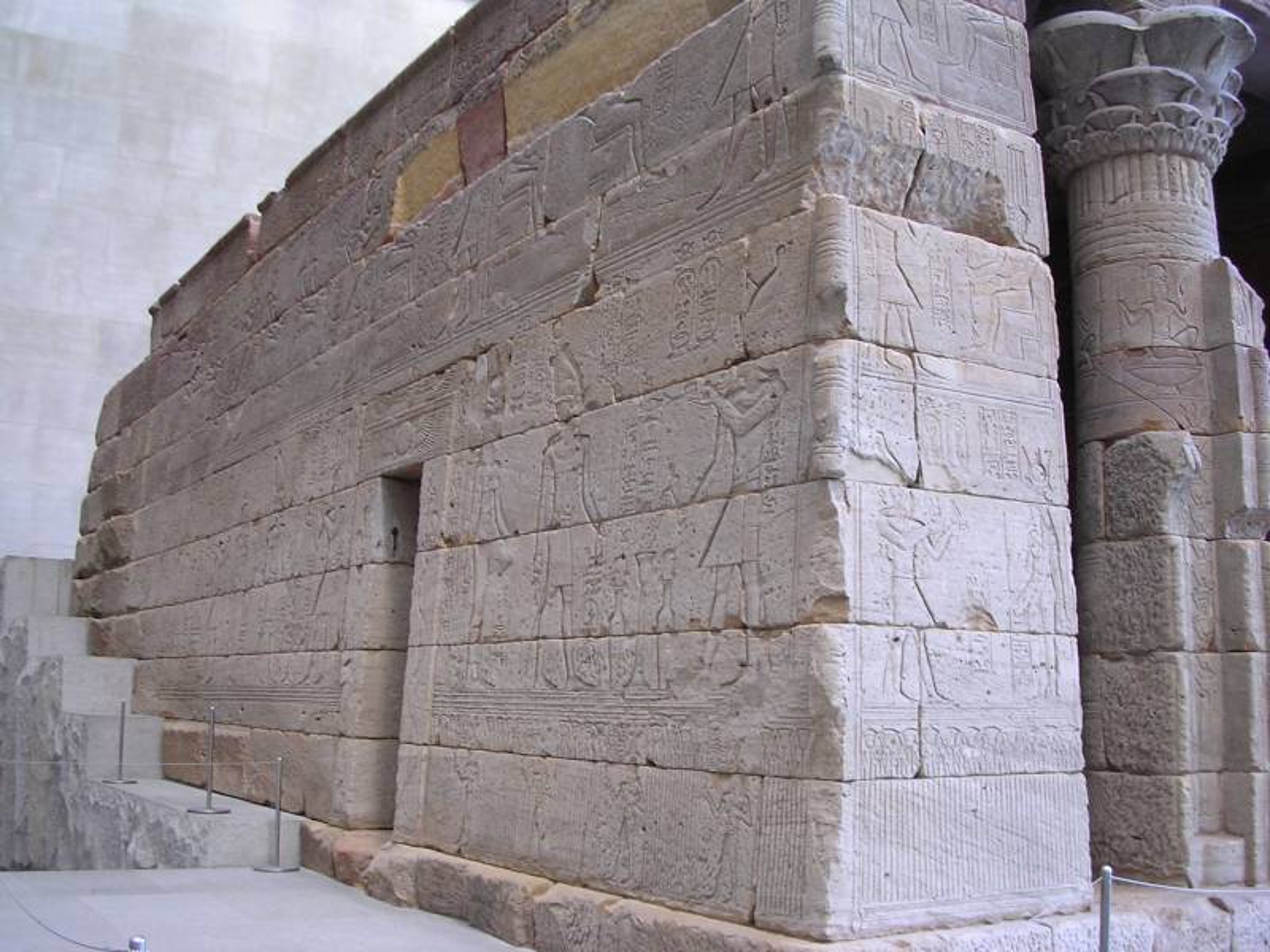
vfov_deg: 37.7
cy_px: 476
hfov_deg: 49.0
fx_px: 1394
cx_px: 635
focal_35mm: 38
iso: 100
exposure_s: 1/34
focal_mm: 5.8
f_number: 2.8
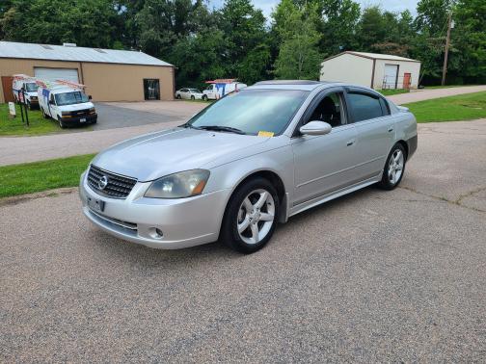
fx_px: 365
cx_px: 243
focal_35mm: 26
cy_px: 182
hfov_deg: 67.3
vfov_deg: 53.1
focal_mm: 5.4
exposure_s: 1/504
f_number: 1.8
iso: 40
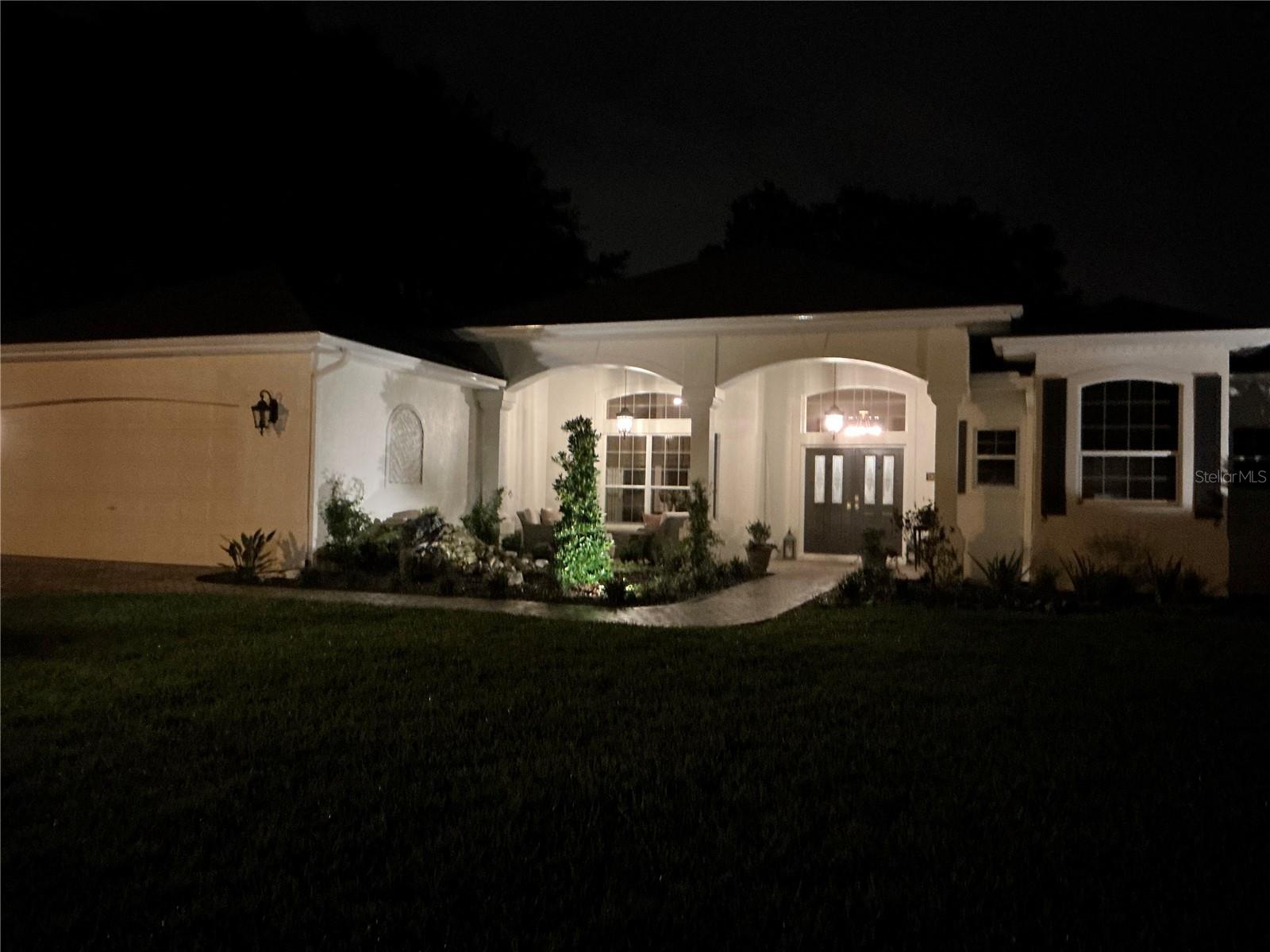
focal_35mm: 28
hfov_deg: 63.4
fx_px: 1027
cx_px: 635
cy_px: 476
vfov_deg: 49.7
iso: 640
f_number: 1.8
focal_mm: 3
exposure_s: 1/15
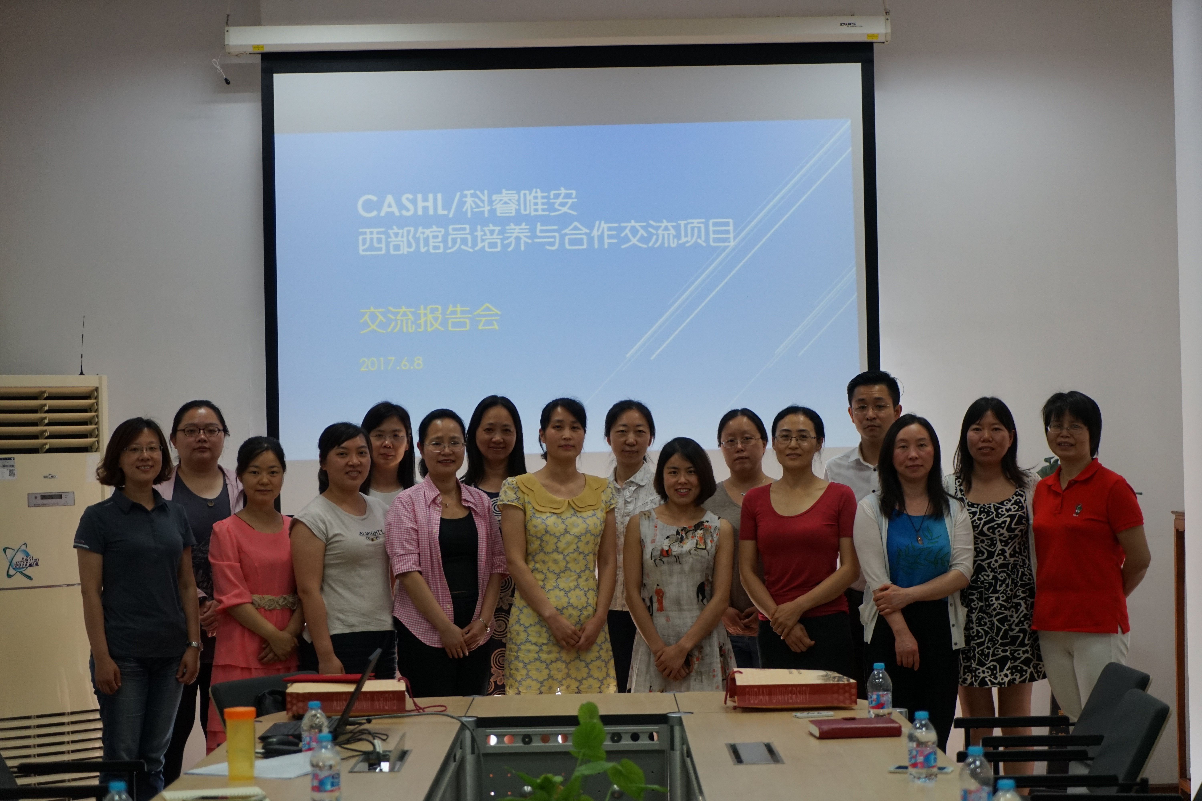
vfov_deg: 19.5
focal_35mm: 70
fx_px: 2337
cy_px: 400
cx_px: 601
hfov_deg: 28.8
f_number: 4
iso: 1250
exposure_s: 1/160
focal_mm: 70
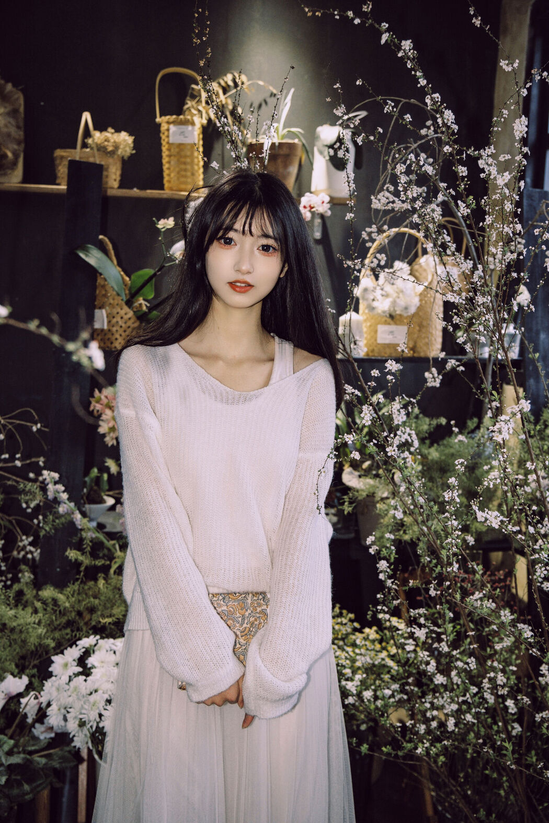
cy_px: 412
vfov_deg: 50.7
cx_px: 274
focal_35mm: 38
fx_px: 869
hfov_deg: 35.1
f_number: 2.8
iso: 1600
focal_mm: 25.1
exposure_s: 1/160
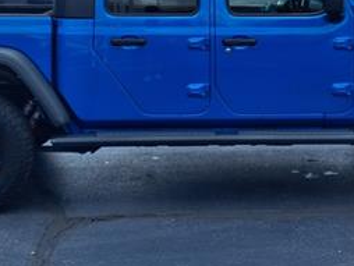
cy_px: 28
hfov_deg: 28.5
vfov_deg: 21.2
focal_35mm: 68
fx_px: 696
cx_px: 188
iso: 40
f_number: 1.9
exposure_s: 1/3333
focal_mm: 3.58
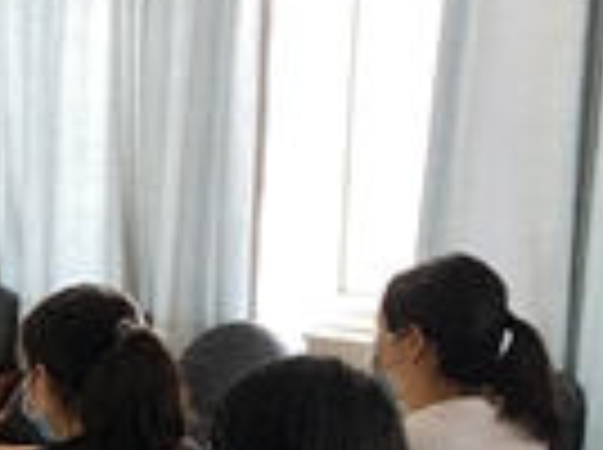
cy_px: 610
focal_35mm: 152
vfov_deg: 9.5
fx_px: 2643
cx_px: -572
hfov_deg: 11.8
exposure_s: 1/33
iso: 50
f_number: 2.2
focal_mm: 4.15
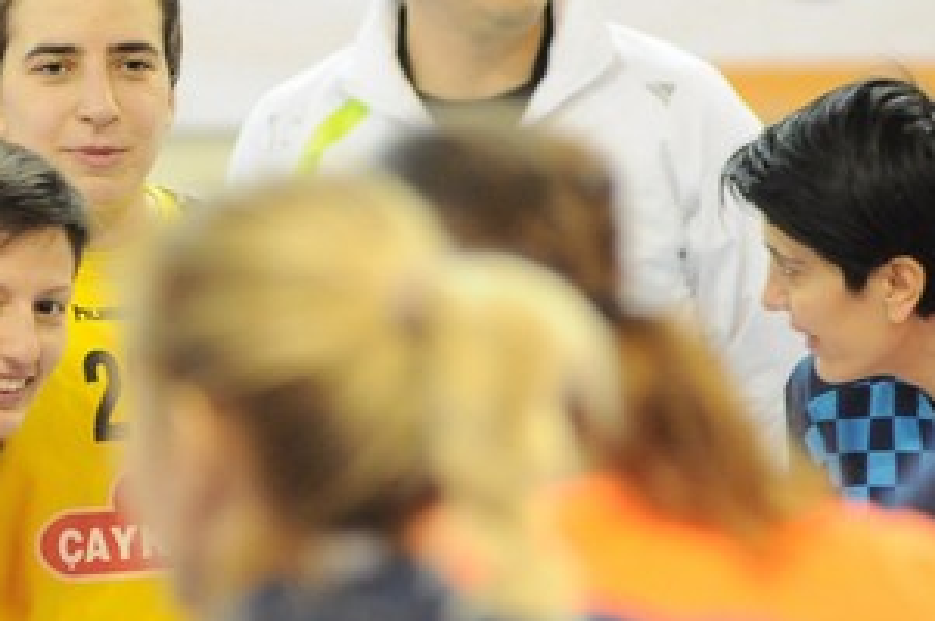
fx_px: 16010
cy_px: 269
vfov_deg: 2.2
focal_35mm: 617
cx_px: 71
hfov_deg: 3.3
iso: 2000
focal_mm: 185
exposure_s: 1/160
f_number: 3.5
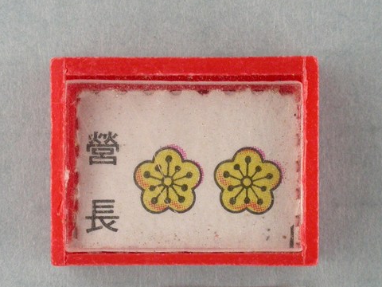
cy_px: 184
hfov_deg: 10.3
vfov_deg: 7.7
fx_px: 2119
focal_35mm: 192
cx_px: 189
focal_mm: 29.9
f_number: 6.2
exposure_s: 1/30
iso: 200
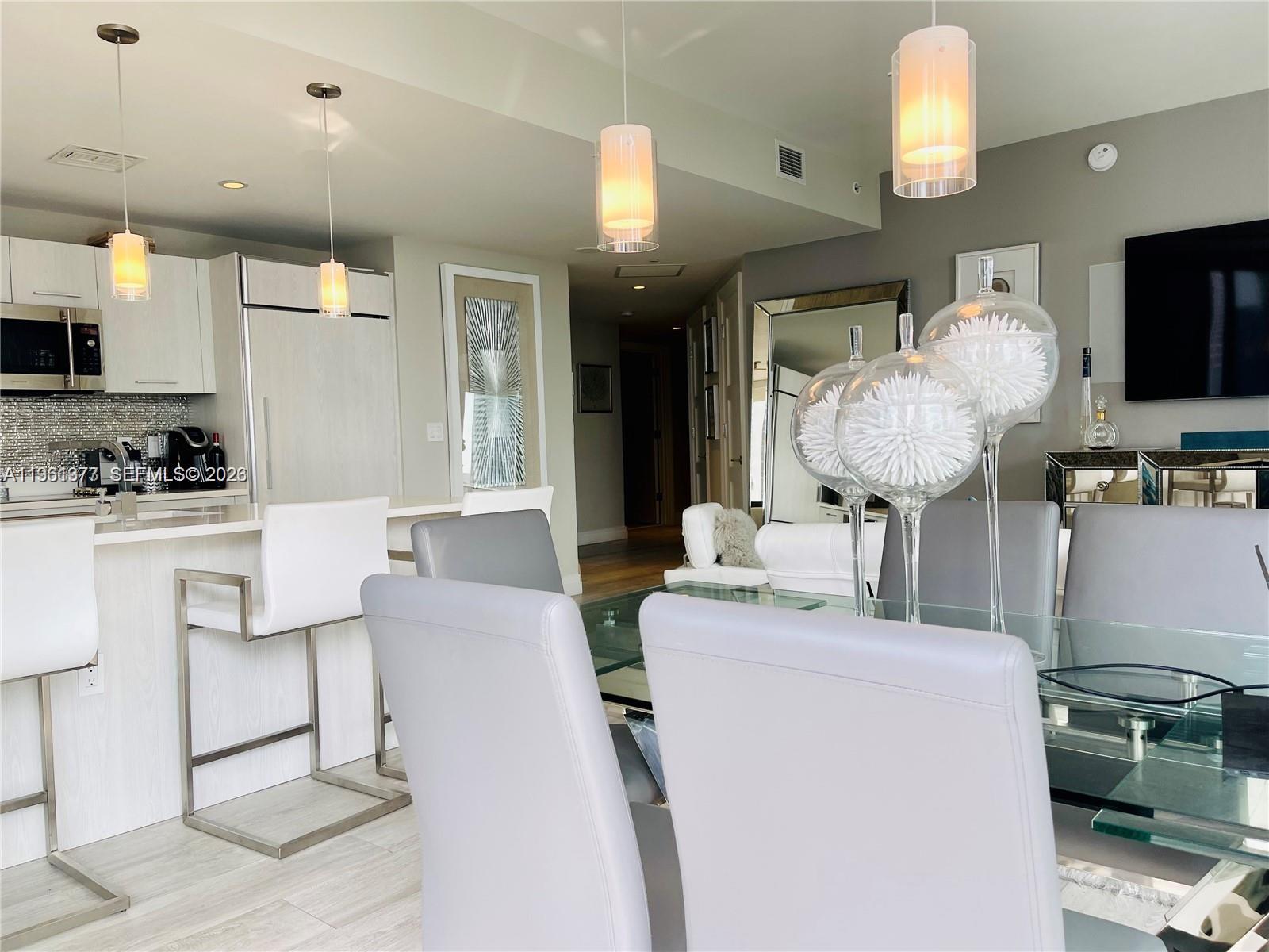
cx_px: 634
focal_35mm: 26
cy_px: 476
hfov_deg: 67.3
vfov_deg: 53.1
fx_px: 953
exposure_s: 1/239
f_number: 1.6
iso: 32
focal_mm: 5.1
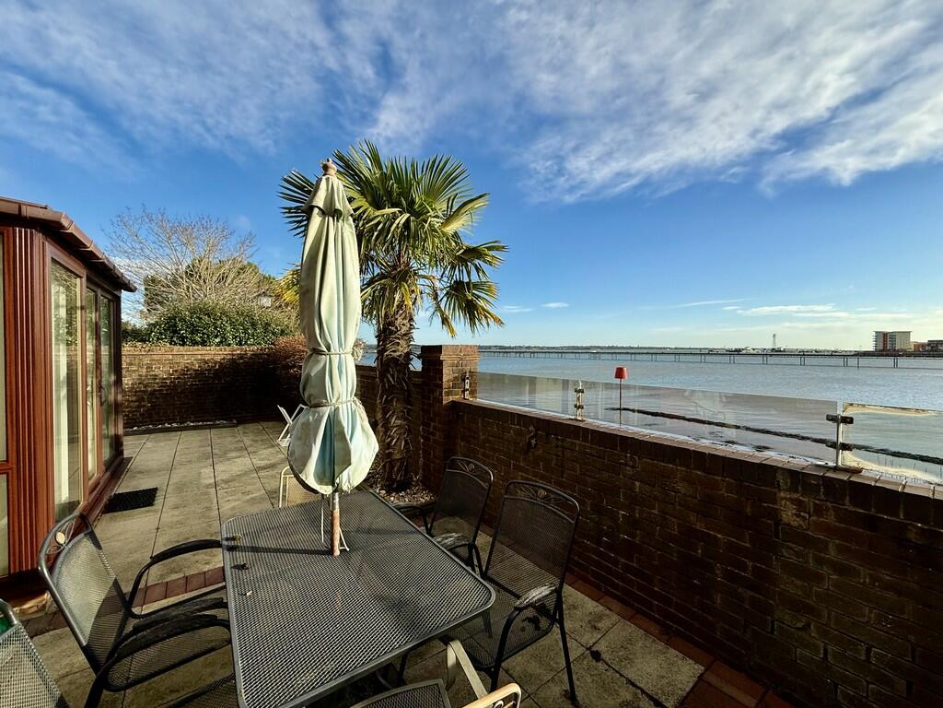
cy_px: 354
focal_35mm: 14
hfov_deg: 102.1
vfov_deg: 85.7
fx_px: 381
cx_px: 472
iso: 50
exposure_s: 1/1464
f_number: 2.2
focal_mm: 2.22
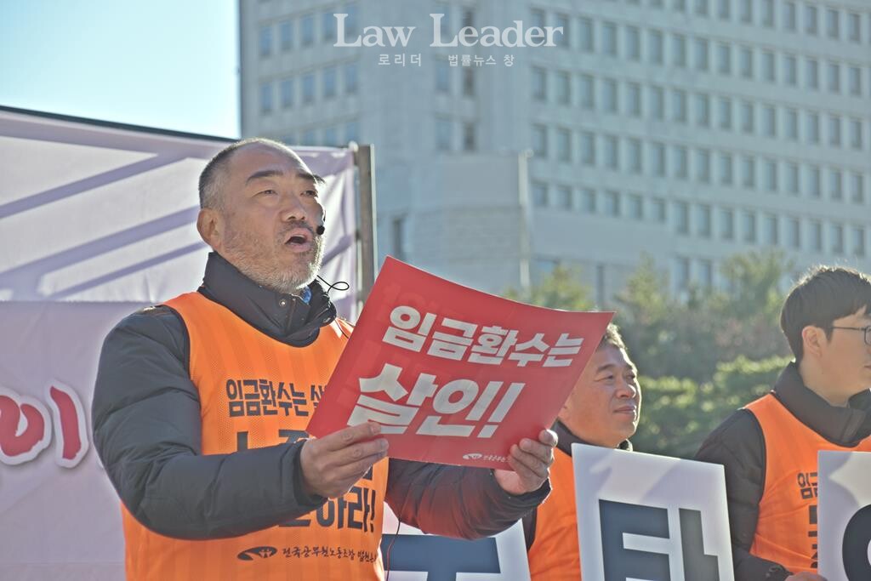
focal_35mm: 147
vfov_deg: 9.3
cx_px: 436
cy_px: 290
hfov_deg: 14.0
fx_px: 3557
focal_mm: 98
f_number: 6.3
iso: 100
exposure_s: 1/320
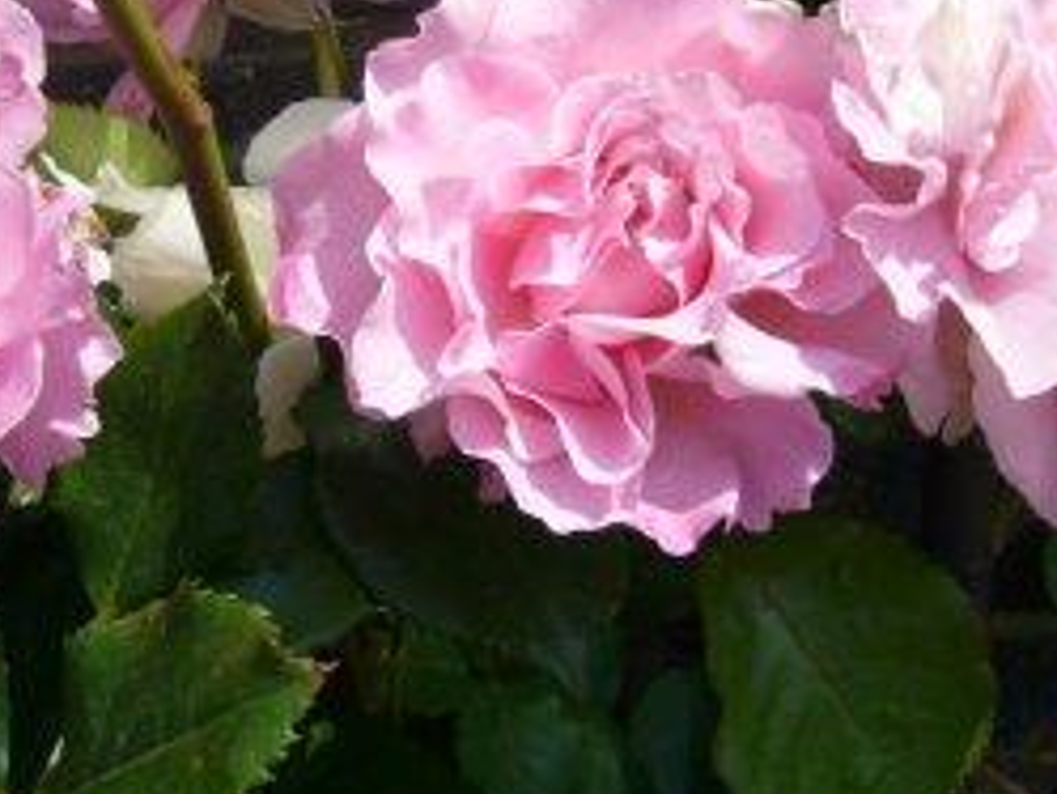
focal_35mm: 63
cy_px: 140
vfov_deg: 22.9
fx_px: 1925
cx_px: 446
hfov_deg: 30.7
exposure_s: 1/400
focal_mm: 5.8
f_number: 5.6
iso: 80
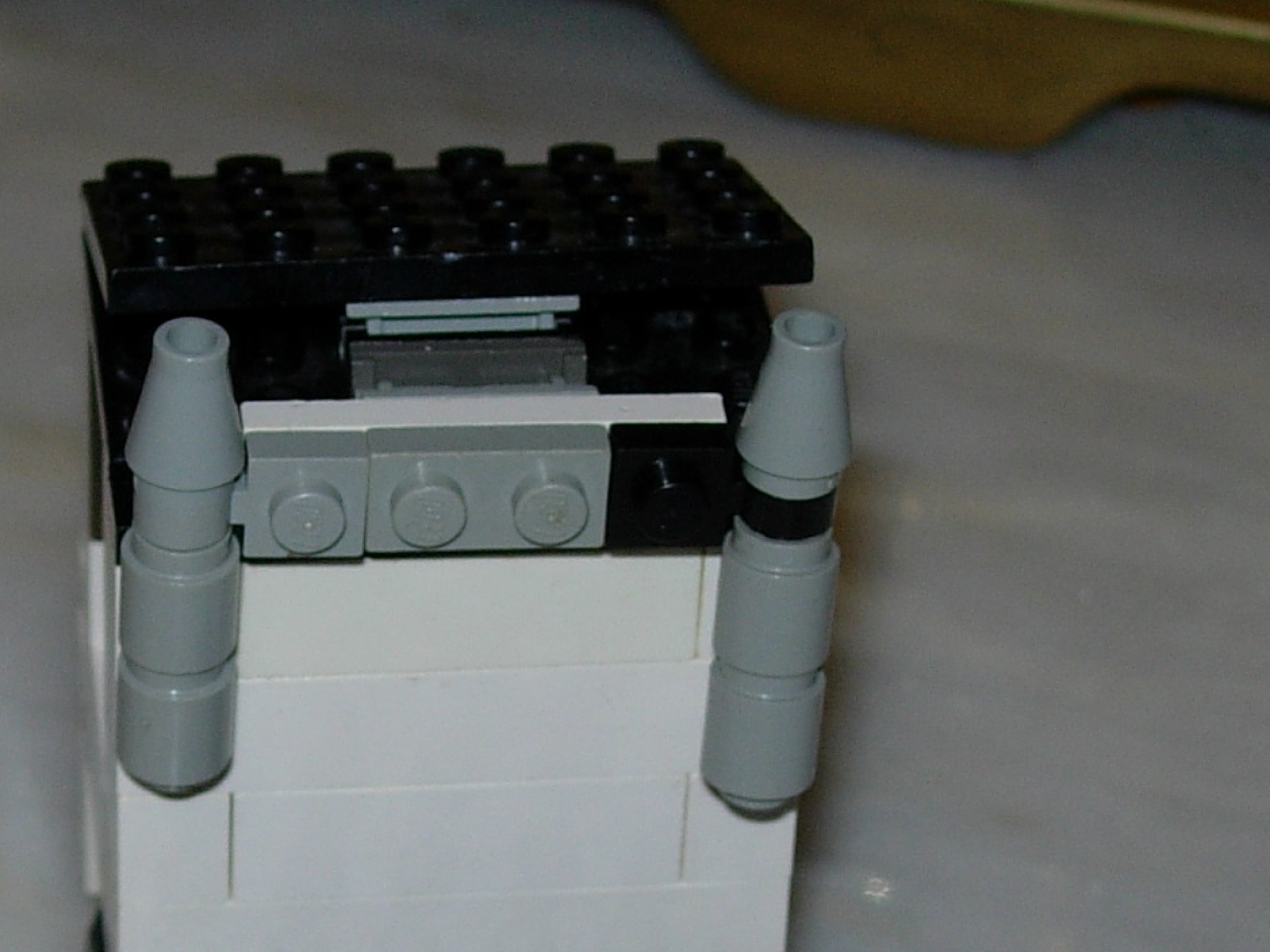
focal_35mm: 157
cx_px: 277
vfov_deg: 9.4
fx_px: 5759
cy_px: 943
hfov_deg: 12.5
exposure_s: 1/64
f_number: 3.7
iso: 79
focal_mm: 14.9
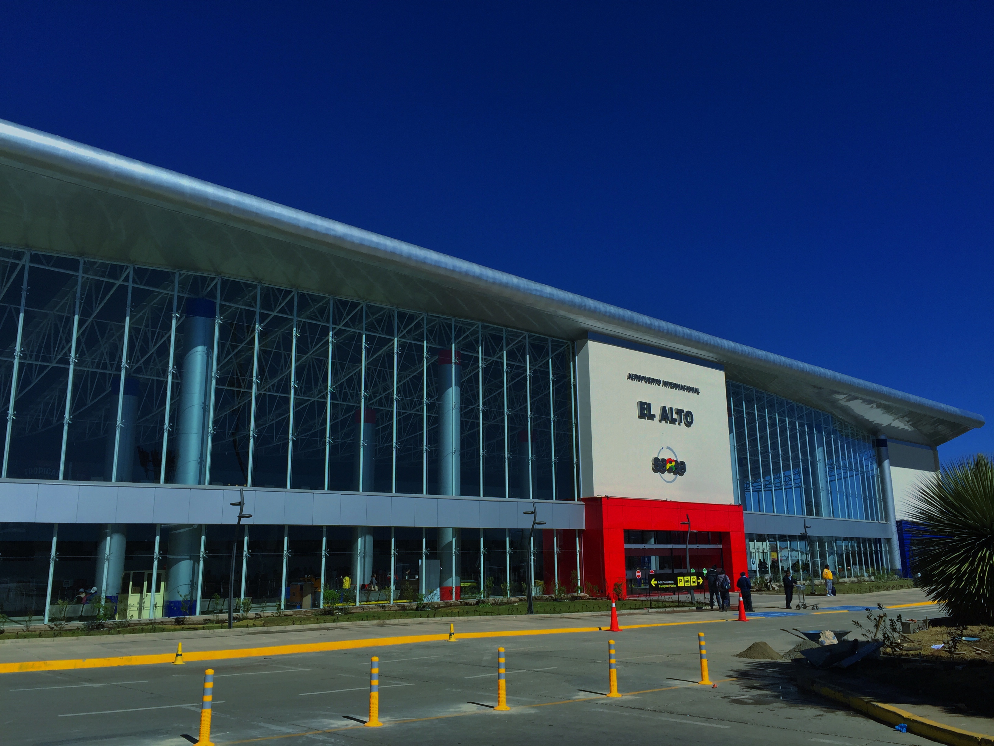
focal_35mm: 29
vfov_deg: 48.2
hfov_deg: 61.7
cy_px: 373
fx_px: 833
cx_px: 497
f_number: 2.2
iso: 32
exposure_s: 1/3049
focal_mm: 4.15
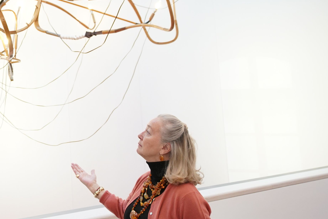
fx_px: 474
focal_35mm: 52
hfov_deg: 34.3
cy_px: 26
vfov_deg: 25.3
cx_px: -11
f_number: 3.2
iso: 2000
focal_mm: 24
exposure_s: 1/160
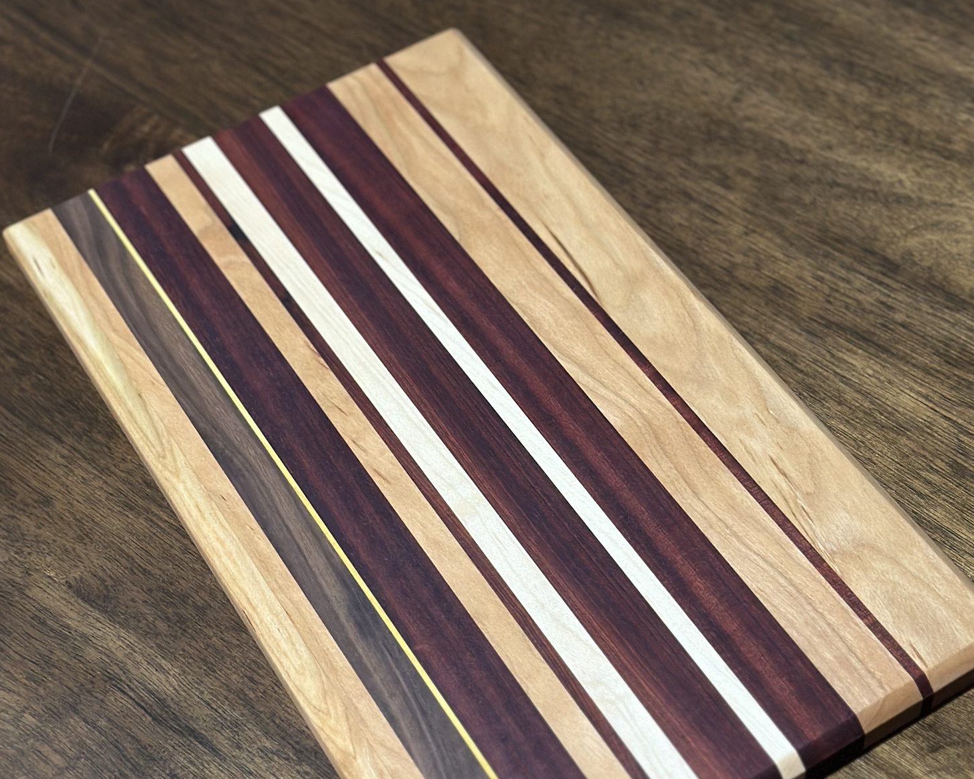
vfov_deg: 23.8
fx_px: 1845
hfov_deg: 29.6
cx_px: 491
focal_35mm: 64
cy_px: 396
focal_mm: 6.86
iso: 400
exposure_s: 1/40
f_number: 1.78
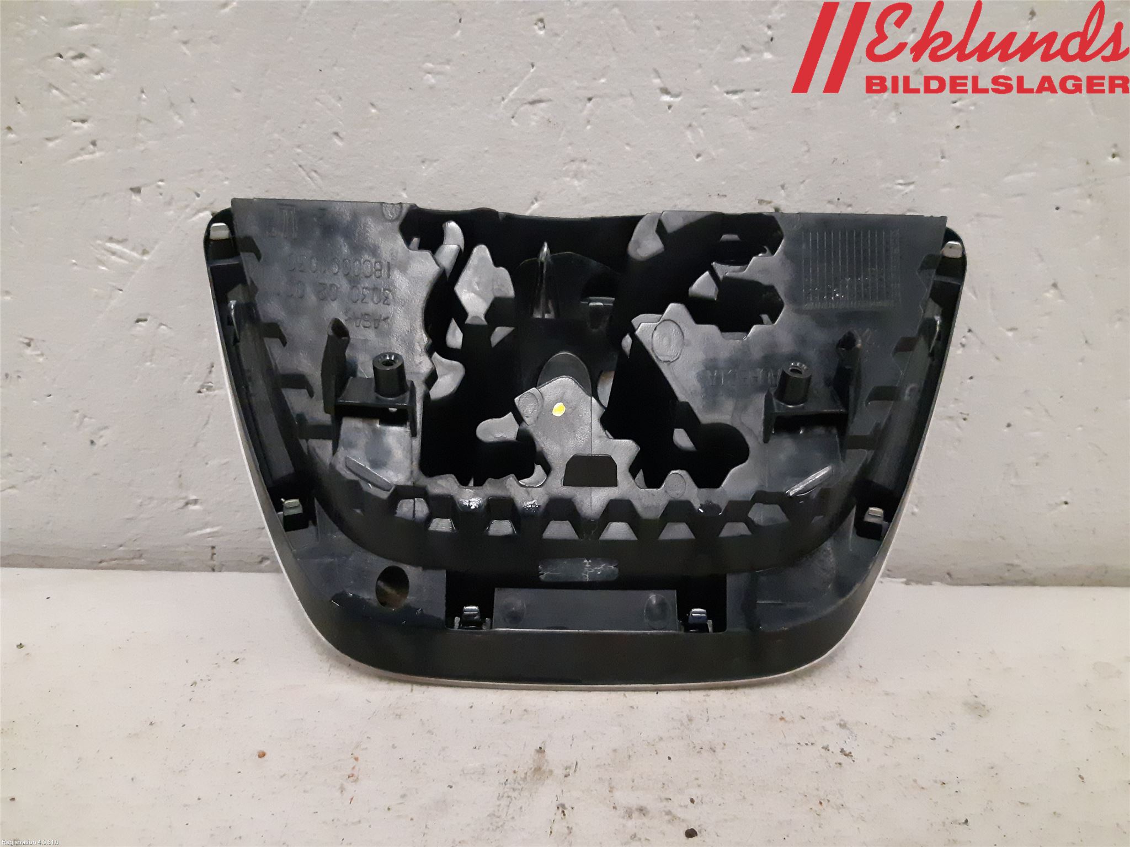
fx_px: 849
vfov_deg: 53.1
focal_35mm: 26
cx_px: 565
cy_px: 424
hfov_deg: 67.3
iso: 800
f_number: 1.7
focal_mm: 3.93
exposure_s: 1/181
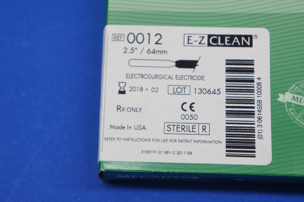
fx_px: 696
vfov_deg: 16.5
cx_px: 152
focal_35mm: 82
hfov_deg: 24.6
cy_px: 101
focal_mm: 55
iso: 320
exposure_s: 1/100
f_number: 5.6
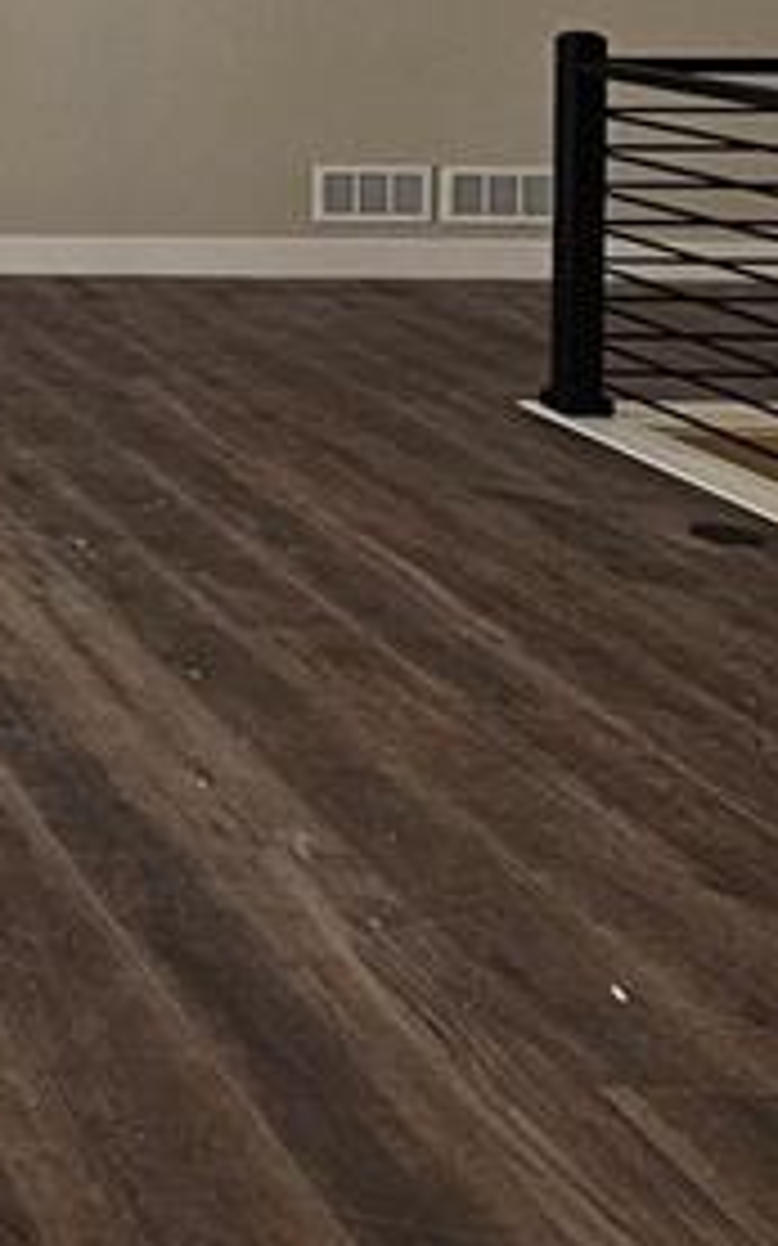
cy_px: -115
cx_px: -791
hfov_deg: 17.6
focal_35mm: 51
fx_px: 1731
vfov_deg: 34.4
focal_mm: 2.2
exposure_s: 1/120
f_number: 2.2
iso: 80
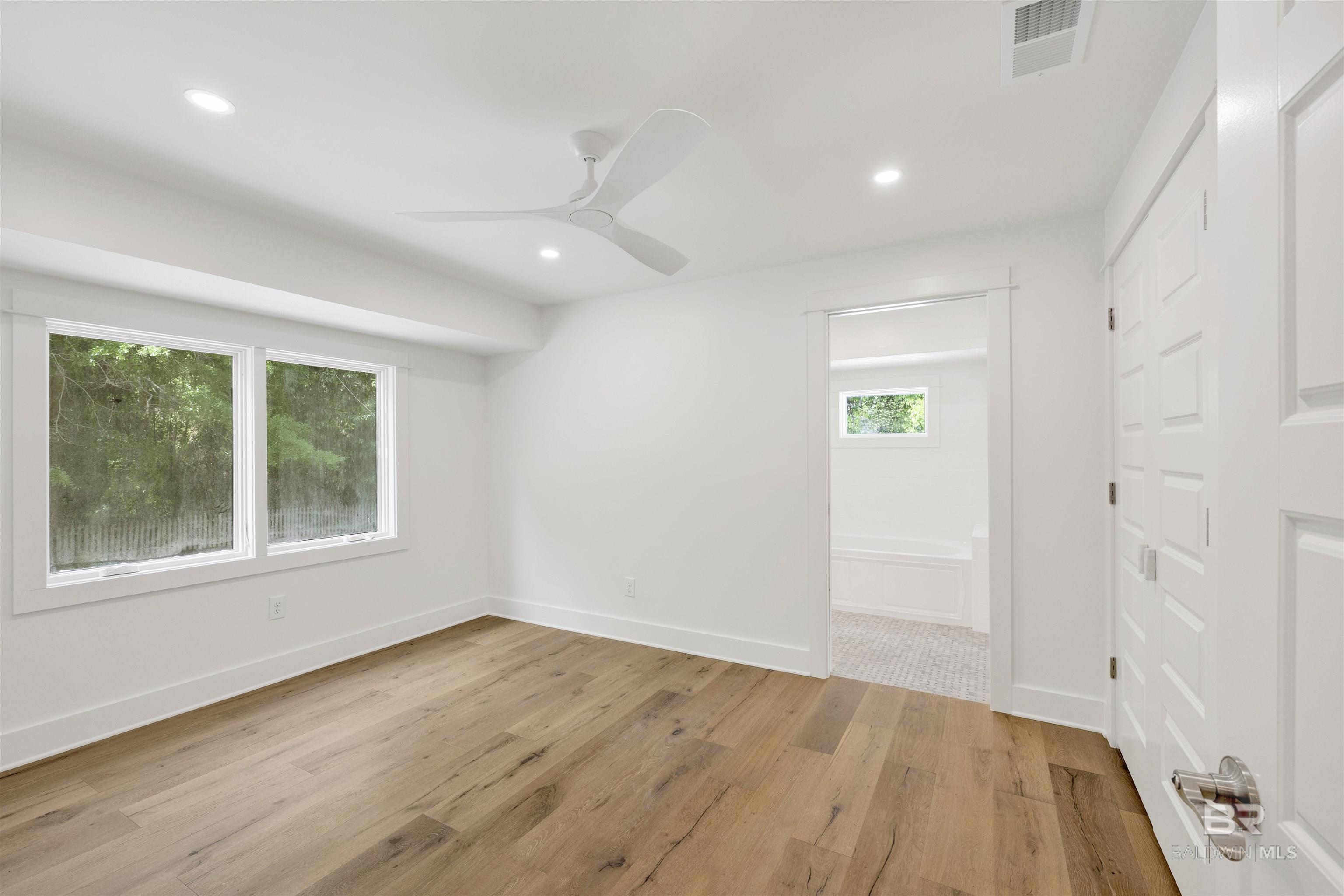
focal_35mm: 14
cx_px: 672
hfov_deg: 104.3
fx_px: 523
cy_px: 448
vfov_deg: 81.2
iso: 400
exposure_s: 1/13
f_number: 11
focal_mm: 14
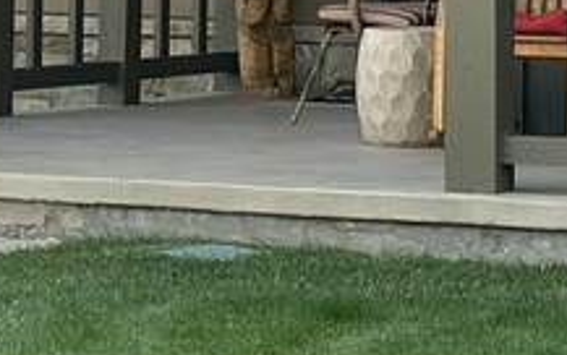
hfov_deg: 7.0
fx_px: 4639
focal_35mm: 300
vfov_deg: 4.3
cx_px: 212
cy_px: -452
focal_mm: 6.86
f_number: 1.78
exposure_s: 1/1120
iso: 80
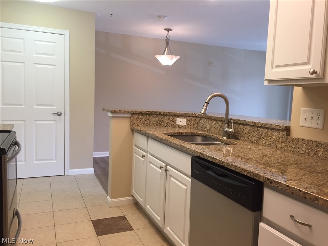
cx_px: 164
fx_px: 275
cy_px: 123
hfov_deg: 61.7
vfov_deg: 48.2
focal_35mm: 29
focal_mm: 4.15
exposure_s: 1/30
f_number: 2.2
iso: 40
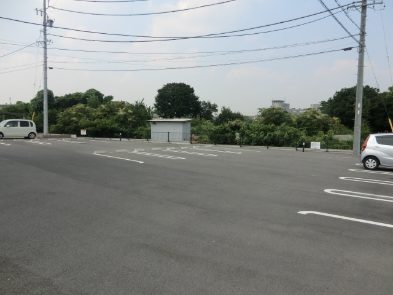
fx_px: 272
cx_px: 196
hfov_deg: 71.6
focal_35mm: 24
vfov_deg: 56.8
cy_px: 148
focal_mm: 4.3
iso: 80
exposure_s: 1/1000
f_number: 3.2
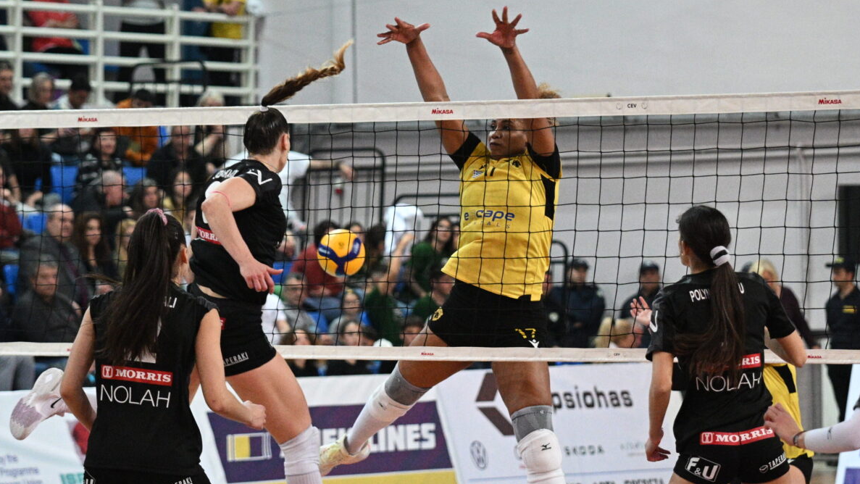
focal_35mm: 108
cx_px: 429
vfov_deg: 11.2
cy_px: 260
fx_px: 2463
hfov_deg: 19.8
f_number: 2.8
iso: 3200
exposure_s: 1/800
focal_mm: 102
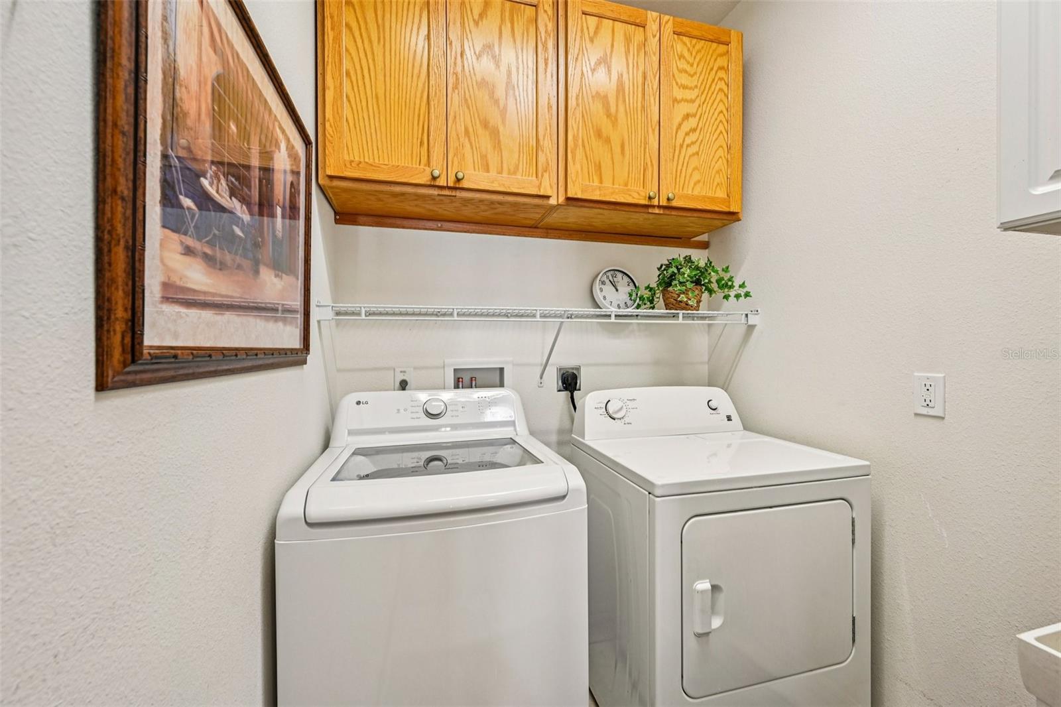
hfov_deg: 104.3
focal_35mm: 14
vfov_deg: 81.2
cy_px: 354
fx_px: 412
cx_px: 530
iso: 400
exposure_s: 1/25
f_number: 8
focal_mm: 14
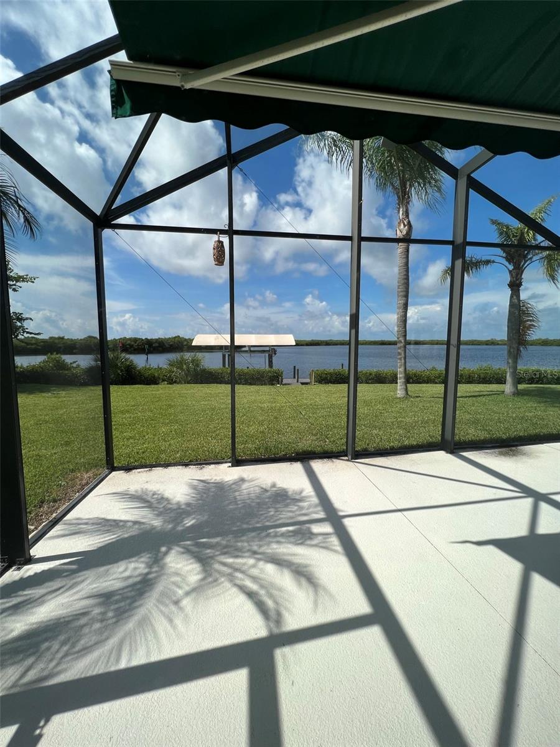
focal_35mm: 13
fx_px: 280
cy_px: 374
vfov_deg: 106.2
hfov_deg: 89.9
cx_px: 280
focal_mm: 1.57
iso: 32
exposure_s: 1/1054
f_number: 1.8
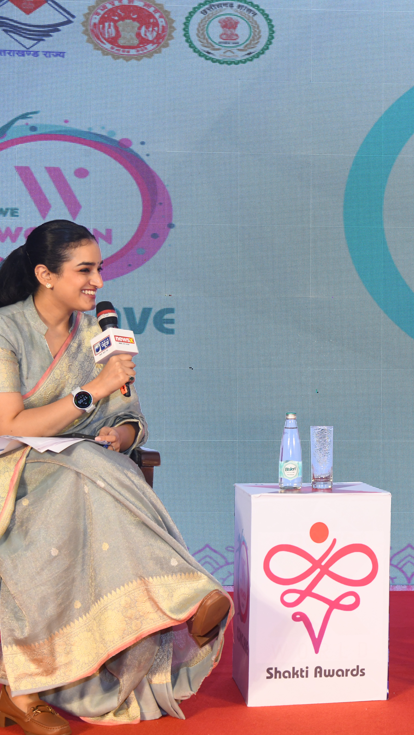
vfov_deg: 27.9
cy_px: 368
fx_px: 1483
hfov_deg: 15.7
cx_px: 387
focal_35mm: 76
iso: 1250
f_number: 5
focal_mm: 48
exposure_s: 1/125
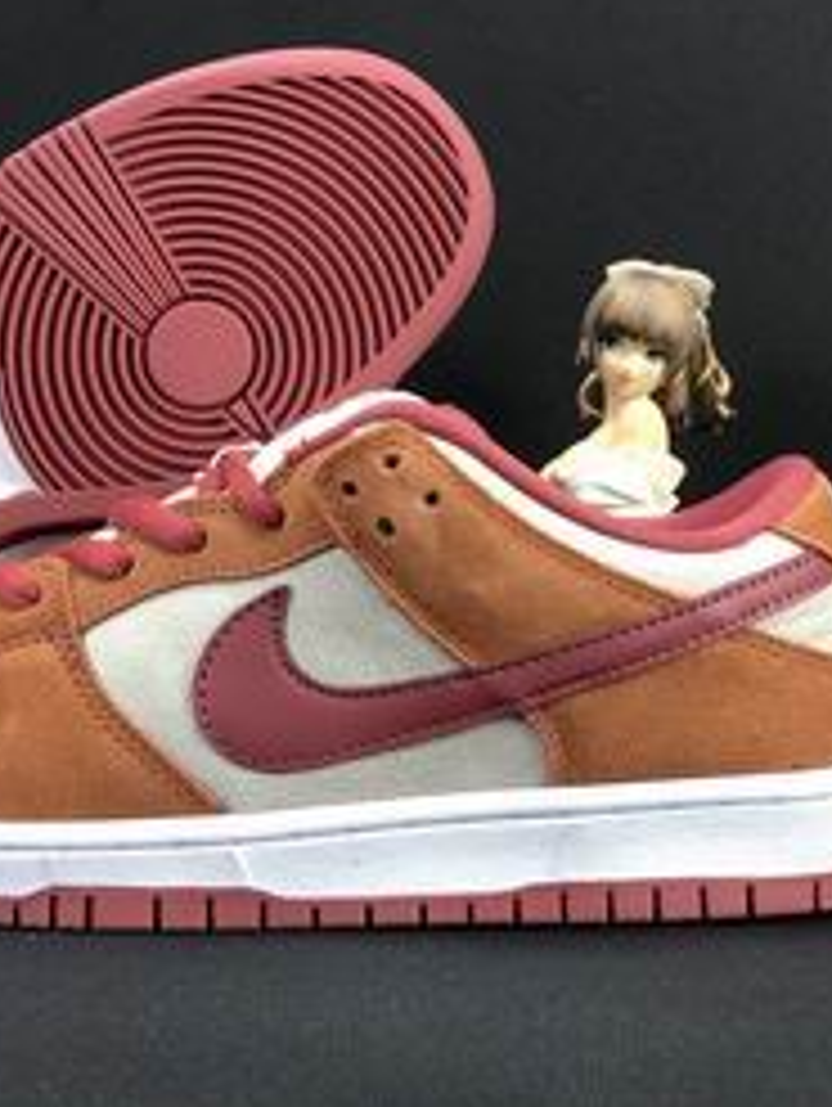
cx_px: 211
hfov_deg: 18.1
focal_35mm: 81
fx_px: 2591
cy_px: 531
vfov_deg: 24.1
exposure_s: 1/30
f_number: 2.8
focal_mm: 6.6
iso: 125
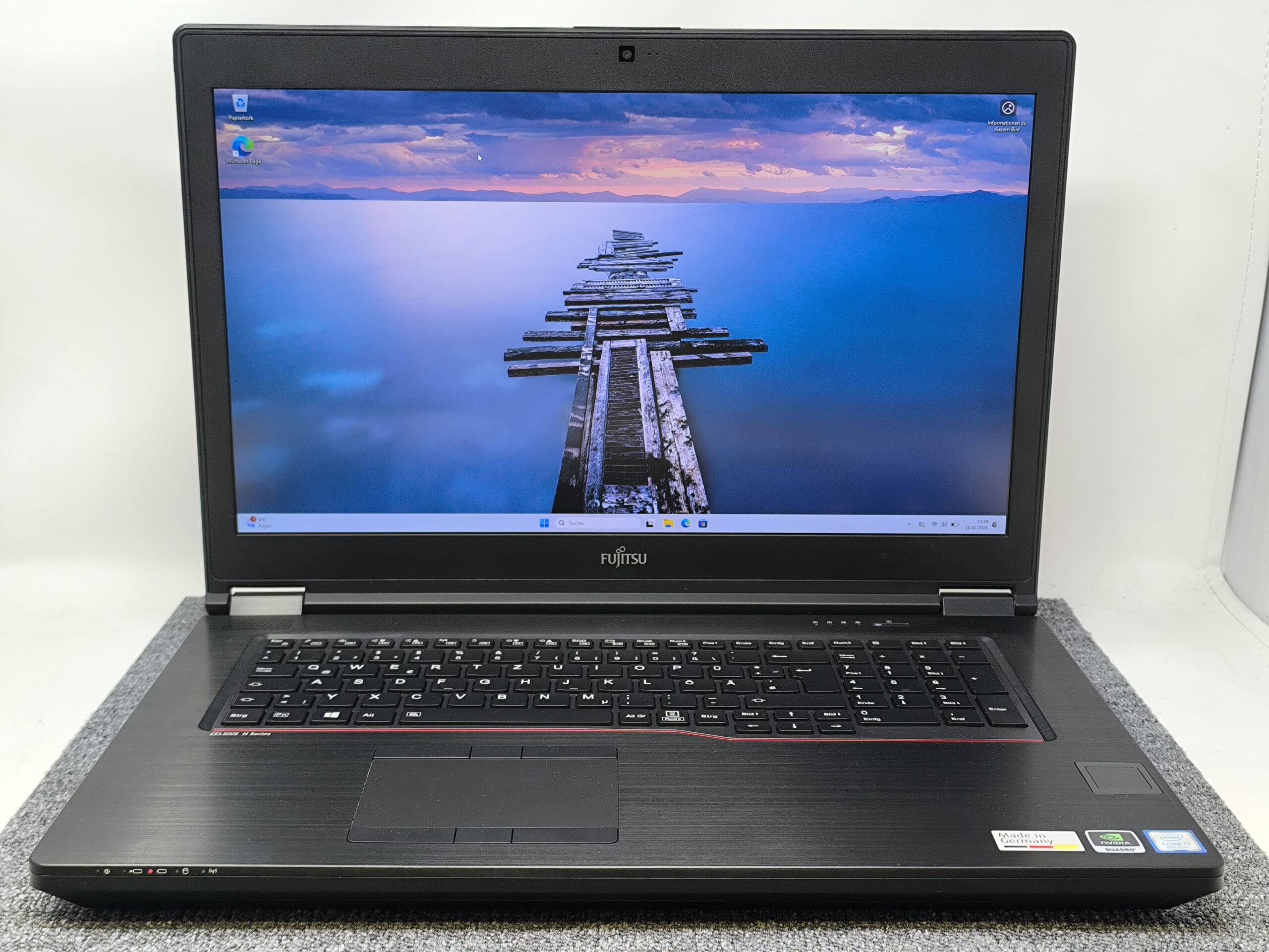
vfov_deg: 31.5
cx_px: 634
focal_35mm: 46
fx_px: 1686
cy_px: 476
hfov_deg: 41.2
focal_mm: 6.14
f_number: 1.65
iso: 250
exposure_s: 1/100
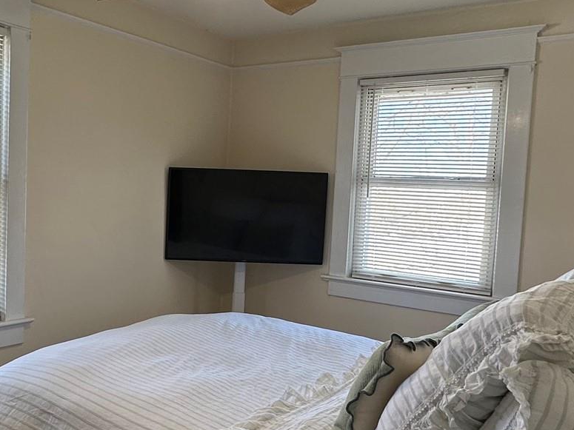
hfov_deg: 48.5
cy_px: 235
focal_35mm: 37
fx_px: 613
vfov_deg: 38.6
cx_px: 153
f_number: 2.2
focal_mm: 2.22
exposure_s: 1/120
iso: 50
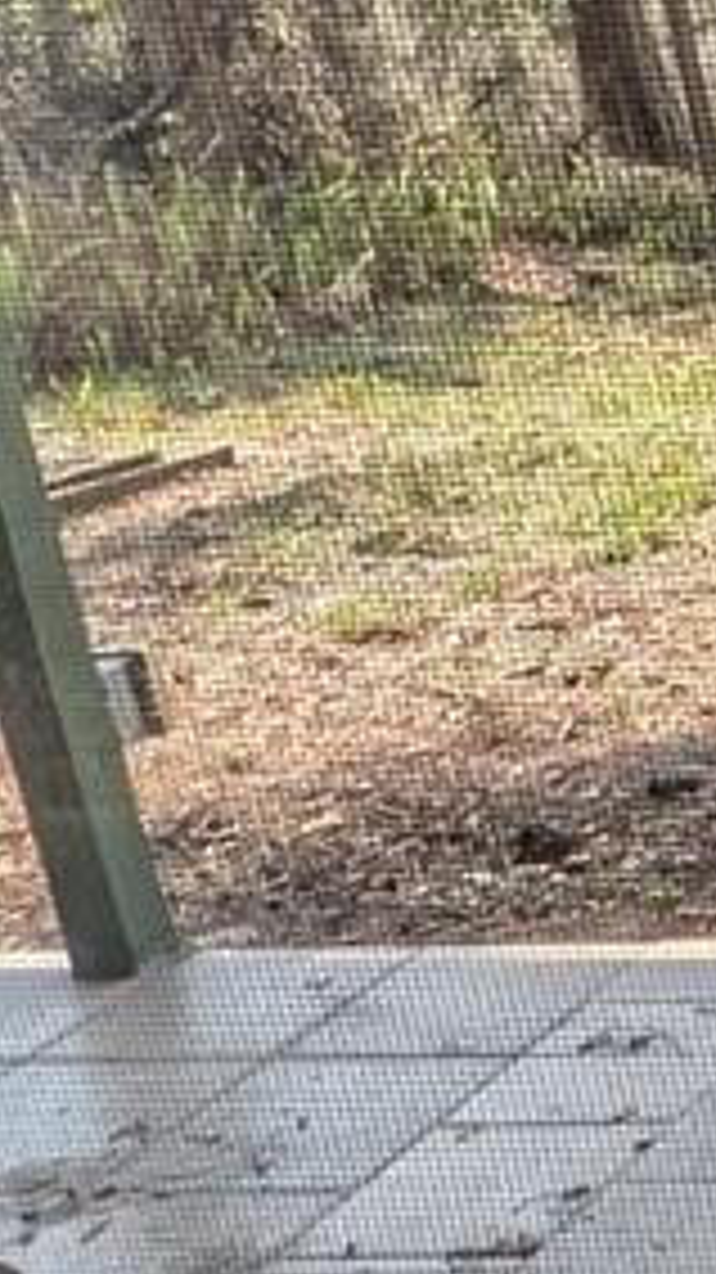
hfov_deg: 11.4
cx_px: 2013
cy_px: 608
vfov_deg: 28.6
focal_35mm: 74
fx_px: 2500
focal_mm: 2.23
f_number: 1.95
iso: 37
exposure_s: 1/366
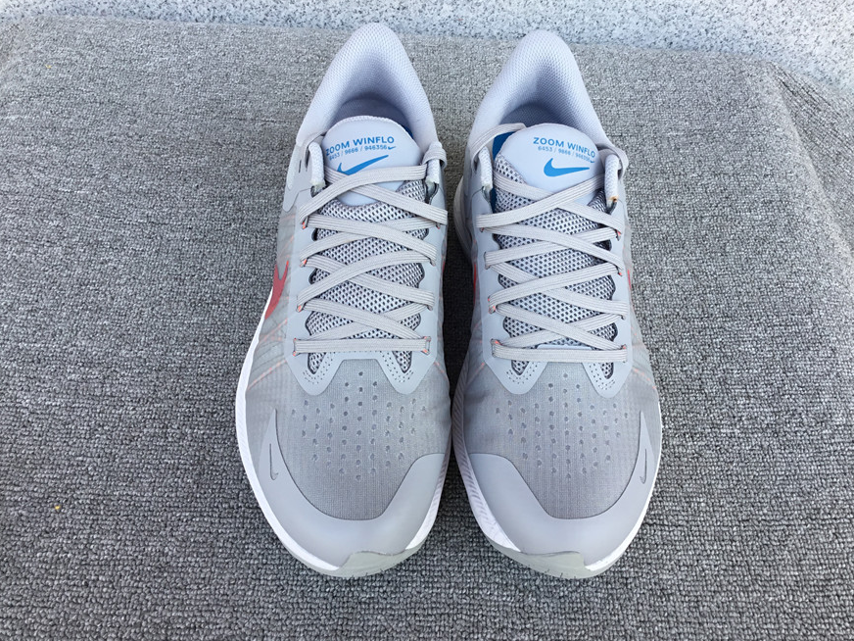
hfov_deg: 56.8
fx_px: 789
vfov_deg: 44.2
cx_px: 435
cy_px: 321
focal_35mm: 32
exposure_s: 1/153
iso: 25
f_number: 2.4
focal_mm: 3.3
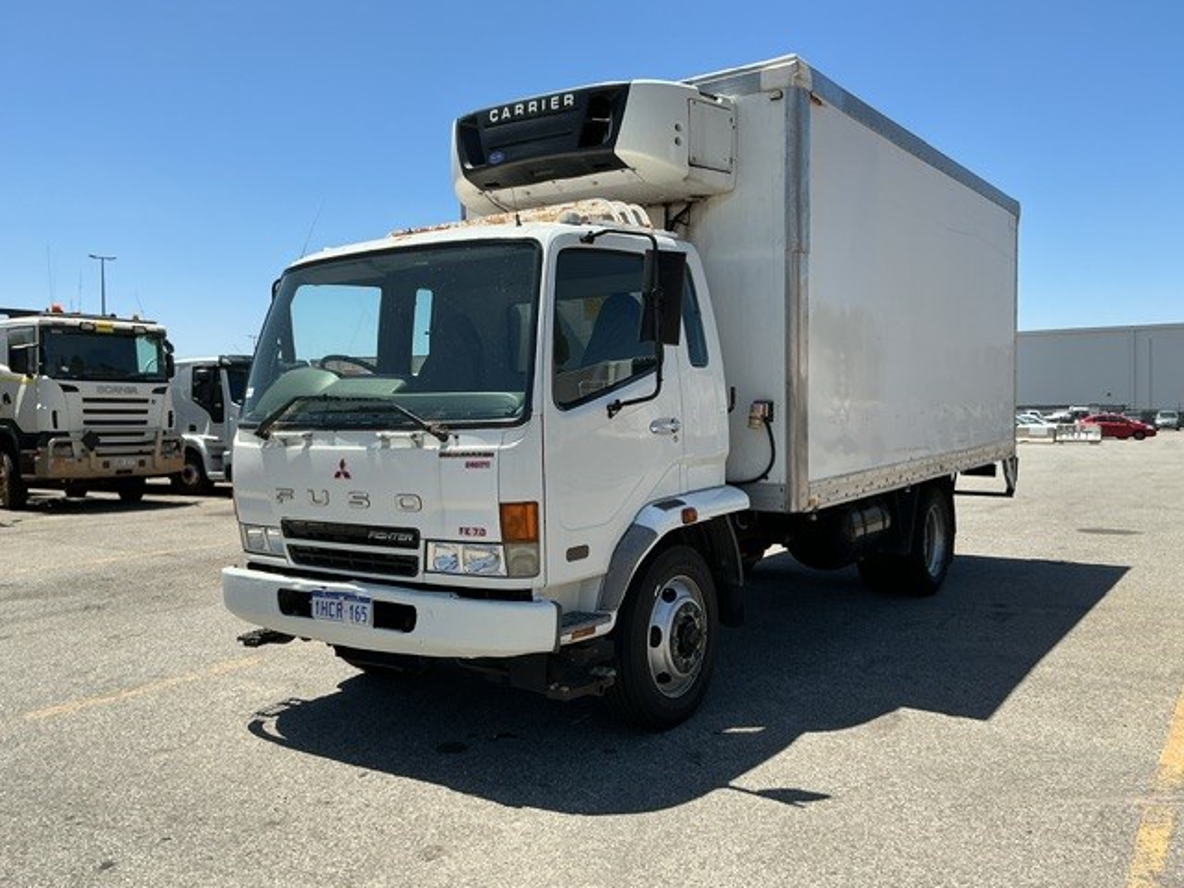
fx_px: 992
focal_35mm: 29
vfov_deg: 48.2
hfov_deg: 61.7
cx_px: 592
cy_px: 444
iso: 25
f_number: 1.8
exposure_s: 1/1786
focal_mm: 3
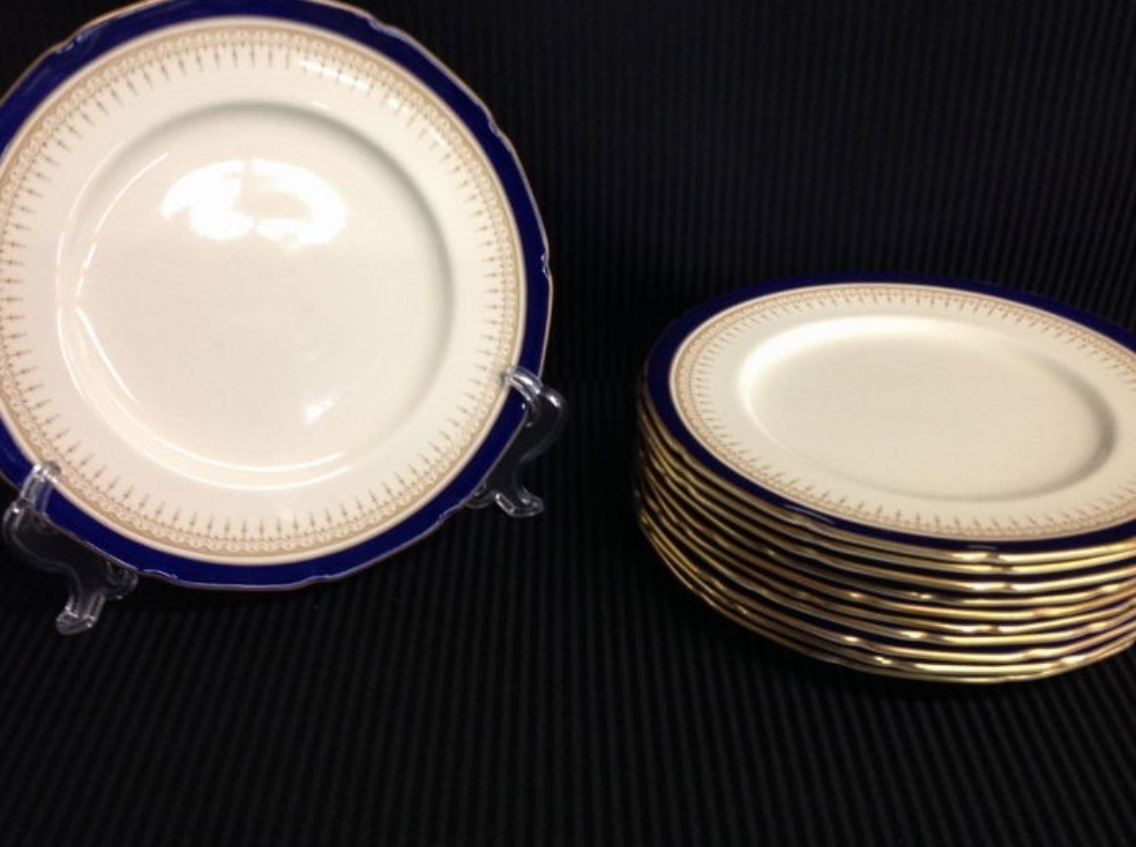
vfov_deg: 35.8
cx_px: 573
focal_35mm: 40
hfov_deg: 46.9
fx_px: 1310
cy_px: 398
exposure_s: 1/15
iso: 125
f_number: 2.4
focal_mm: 4.28
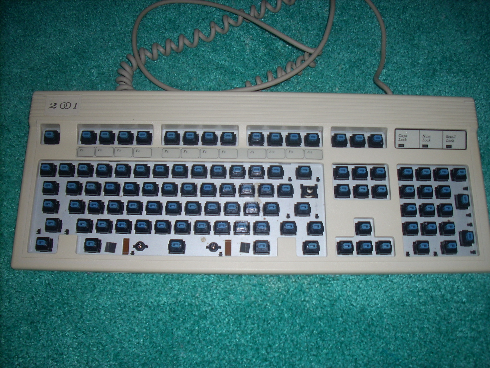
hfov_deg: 50.1
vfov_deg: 38.7
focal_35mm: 37
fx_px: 524
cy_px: 184
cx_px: 245
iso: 64
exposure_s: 1/60
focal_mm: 6.2
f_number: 5.6
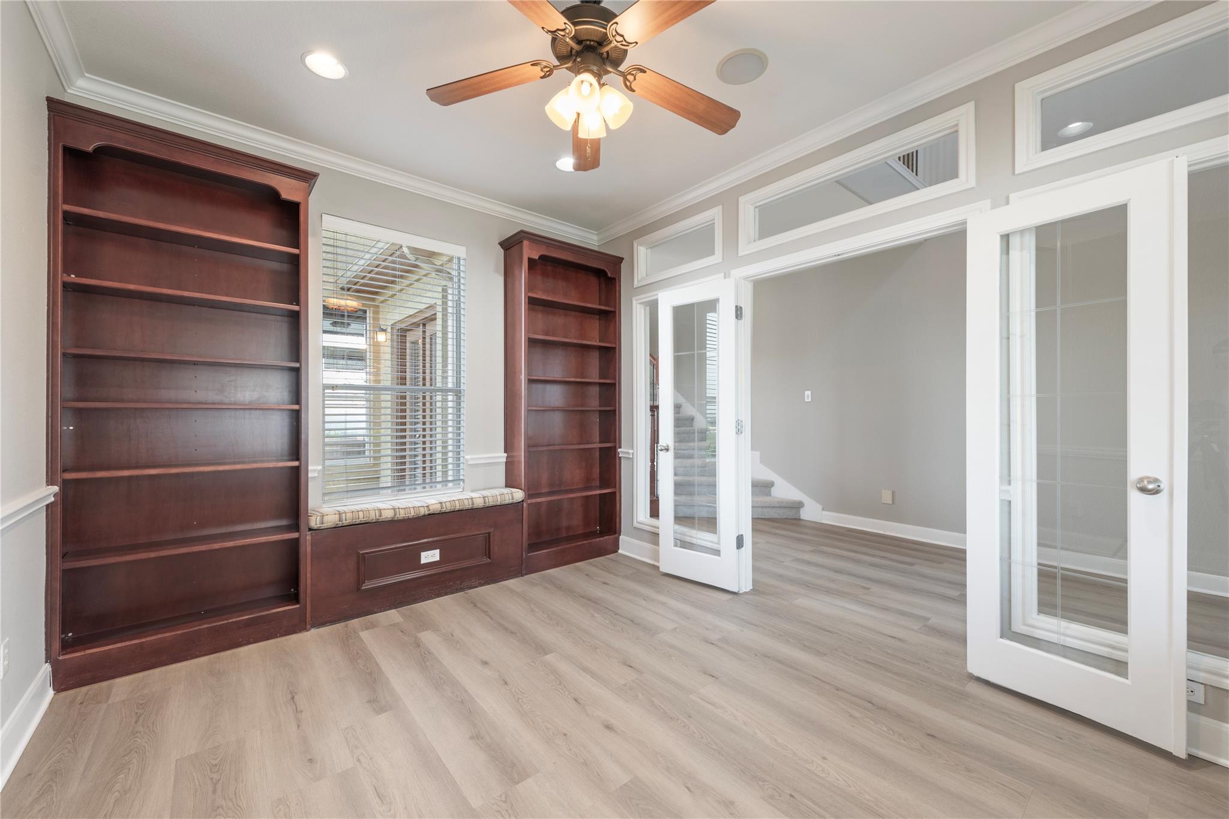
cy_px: 410
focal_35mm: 14
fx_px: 478
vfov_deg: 81.2
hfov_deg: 104.2
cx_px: 614
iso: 400
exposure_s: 1/2
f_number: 8
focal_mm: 14
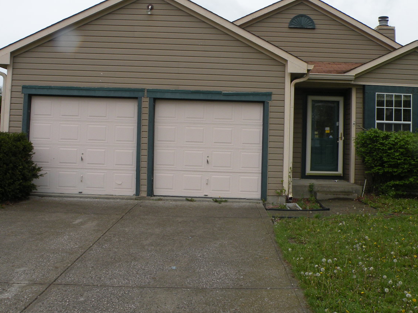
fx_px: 459
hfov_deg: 48.9
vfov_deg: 37.5
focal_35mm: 38
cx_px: 231
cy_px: 118
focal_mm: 4.7
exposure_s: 1/170
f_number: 5
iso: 64
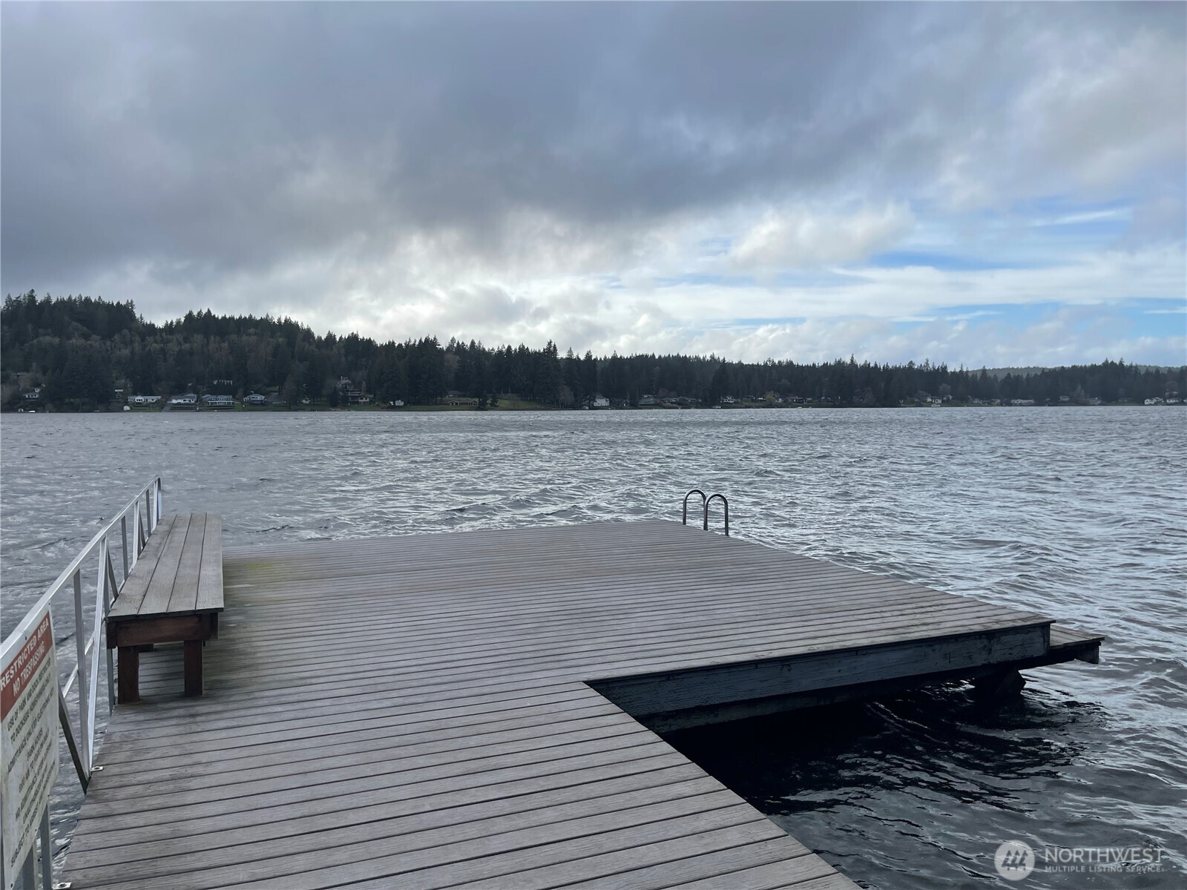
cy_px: 445
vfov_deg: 54.9
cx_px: 594
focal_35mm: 25
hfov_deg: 69.4
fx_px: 857
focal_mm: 5.1
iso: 32
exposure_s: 1/2924
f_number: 1.6
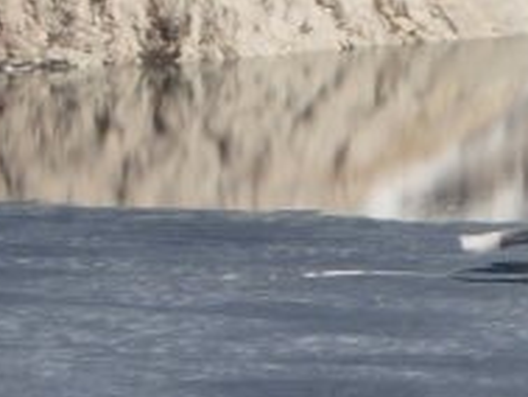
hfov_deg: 4.6
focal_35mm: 424
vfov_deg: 3.5
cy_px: 730
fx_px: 6471
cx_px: 950
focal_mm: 14.41
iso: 100
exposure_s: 1/320
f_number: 5.6
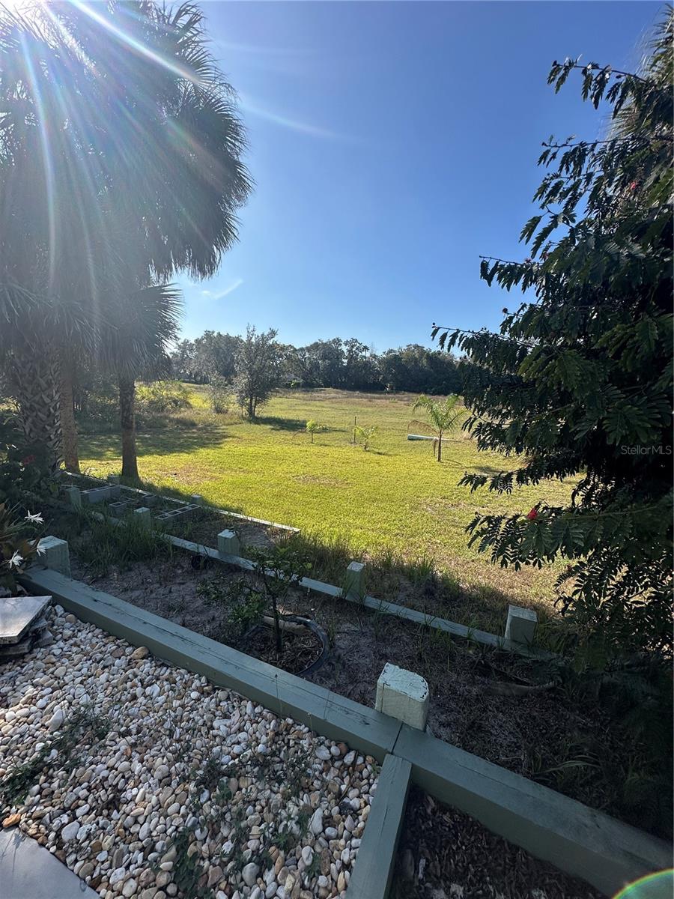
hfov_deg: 85.7
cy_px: 450
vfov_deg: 102.1
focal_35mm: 14
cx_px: 337
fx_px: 363
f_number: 2.2
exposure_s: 1/2020
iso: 50
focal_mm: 2.22
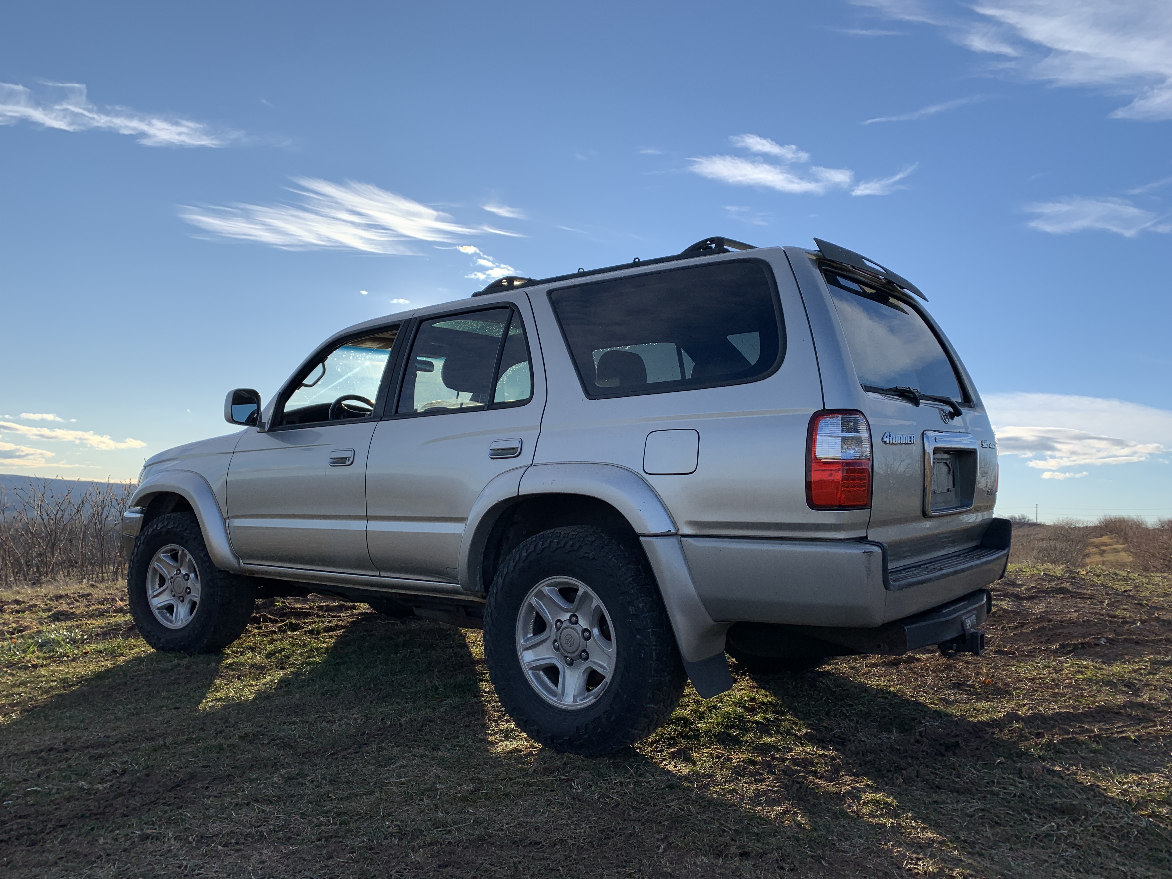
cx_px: 586
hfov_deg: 67.3
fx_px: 880
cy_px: 440
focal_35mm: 26
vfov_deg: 53.1
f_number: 1.8
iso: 25
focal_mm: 4.25
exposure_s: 1/2364
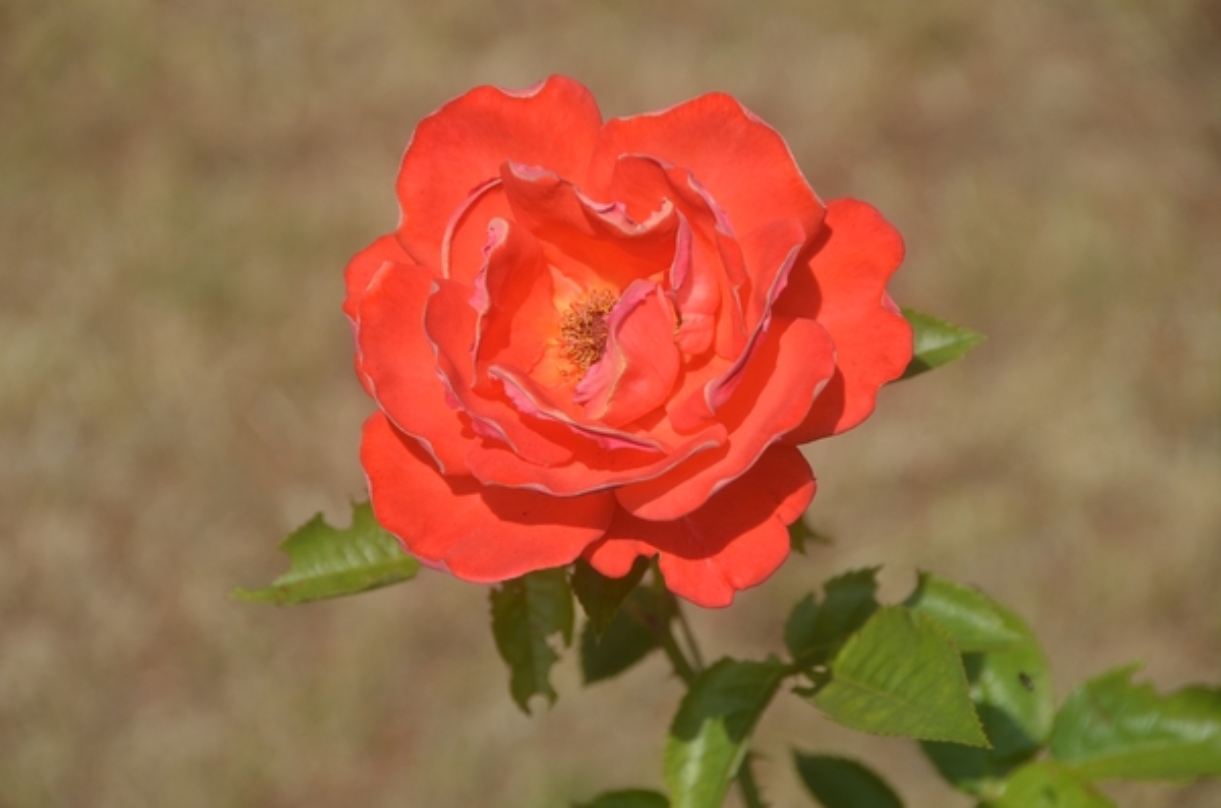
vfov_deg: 6.7
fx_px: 6852
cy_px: 404
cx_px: 610
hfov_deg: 10.2
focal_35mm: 202
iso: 100
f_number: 8
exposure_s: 1/400
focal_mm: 135
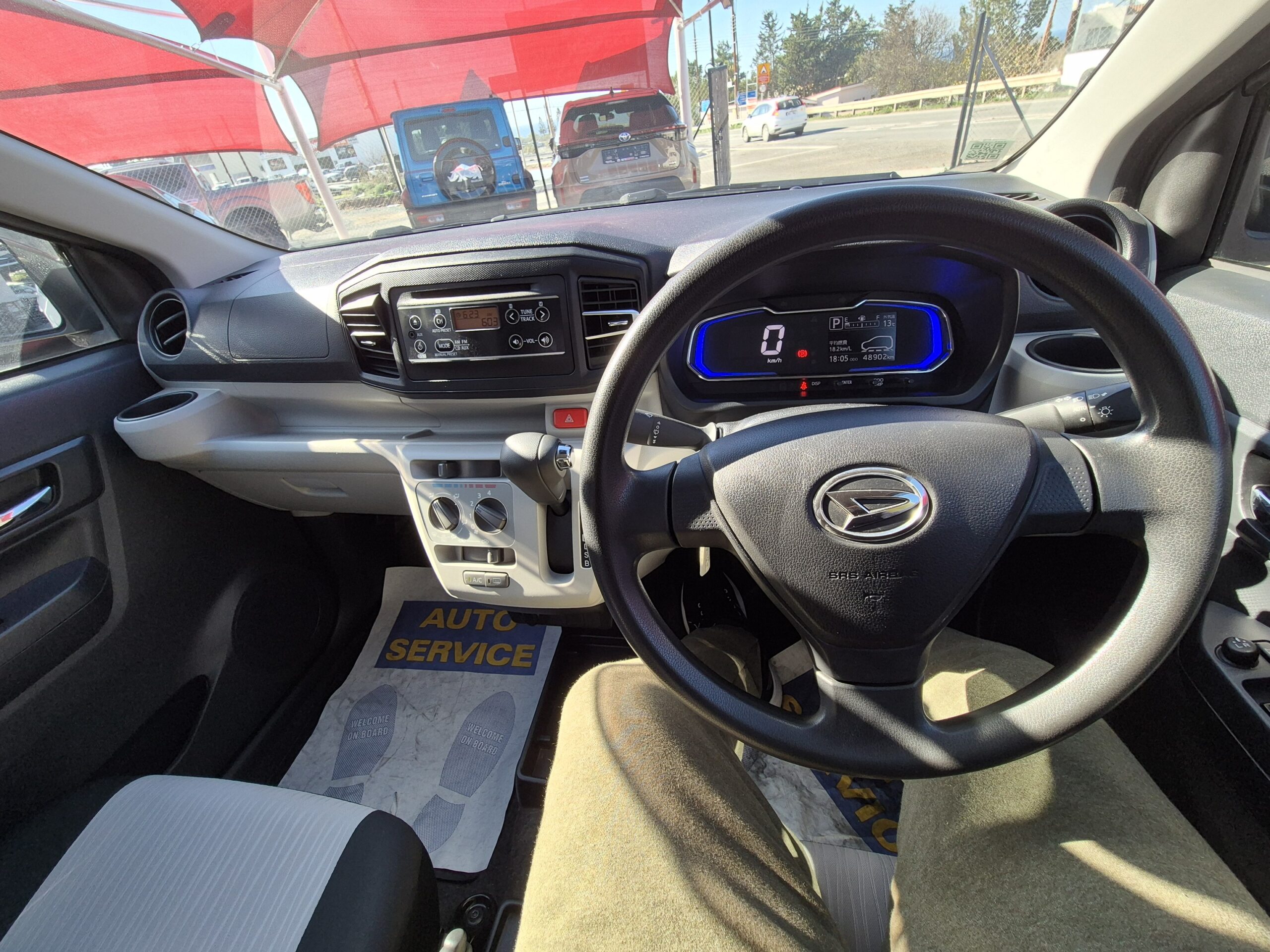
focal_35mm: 13
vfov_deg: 89.9
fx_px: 477
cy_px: 476
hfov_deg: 106.2
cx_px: 635
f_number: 2.2
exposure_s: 1/246
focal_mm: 2.2
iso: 50
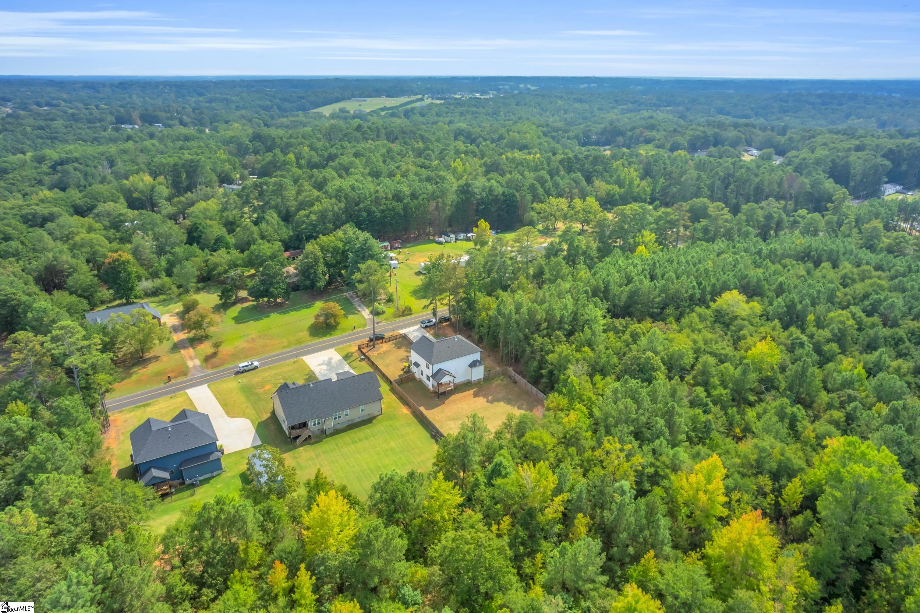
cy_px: 306
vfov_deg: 57.2
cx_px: 460
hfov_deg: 78.6
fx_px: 562
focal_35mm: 22
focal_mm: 8.38
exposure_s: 1/240
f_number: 2.8
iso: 100
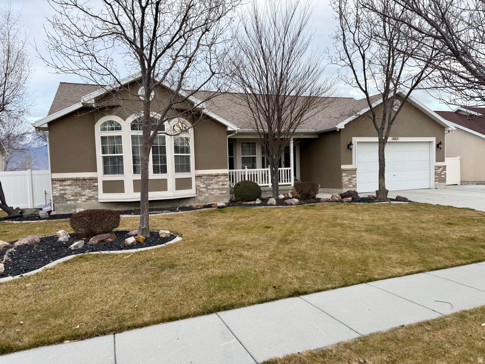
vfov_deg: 56.8
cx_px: 242
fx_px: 336
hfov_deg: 71.6
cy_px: 182
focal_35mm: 24
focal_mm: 6.76
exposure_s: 1/236
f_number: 1.78
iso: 64
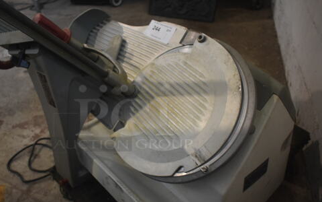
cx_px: 124
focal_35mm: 35
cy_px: 116
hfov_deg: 54.8
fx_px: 307
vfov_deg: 36.2
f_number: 3.5
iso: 1100
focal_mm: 18
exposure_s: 1/125
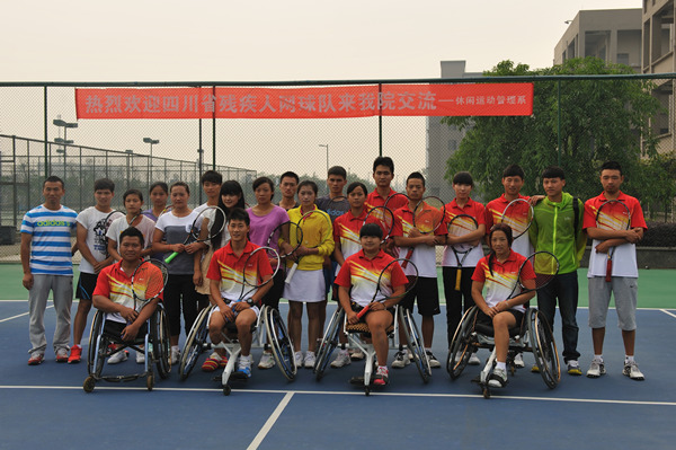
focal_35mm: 40
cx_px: 338
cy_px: 225
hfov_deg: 48.5
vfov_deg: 33.3
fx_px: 750
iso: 200
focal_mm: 40
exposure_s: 1/640
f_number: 6.3
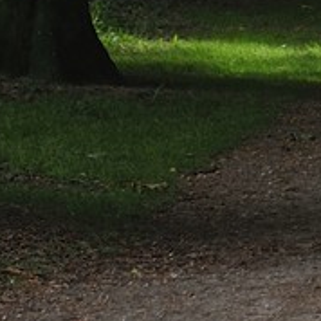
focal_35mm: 533
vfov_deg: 3.3
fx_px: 5592
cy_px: -337
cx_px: 1221
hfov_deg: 3.2
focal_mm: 70
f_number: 4
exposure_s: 1/160
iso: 200
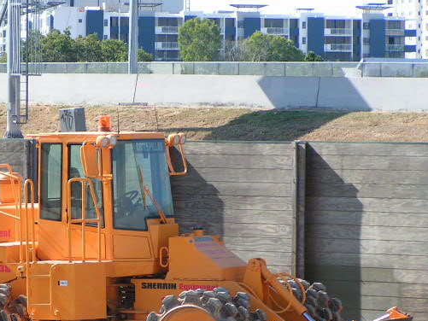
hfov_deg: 7.6
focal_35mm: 262
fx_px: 3240
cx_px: 130
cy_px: 242
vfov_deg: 5.7
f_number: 5
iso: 50
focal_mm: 25.1
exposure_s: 1/320
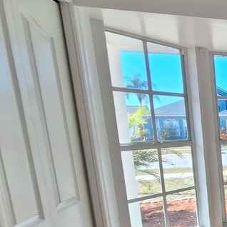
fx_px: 275
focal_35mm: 37
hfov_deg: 30.7
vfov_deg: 43.1
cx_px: 320
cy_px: 177
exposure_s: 1/316
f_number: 2.2
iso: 40
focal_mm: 1.74
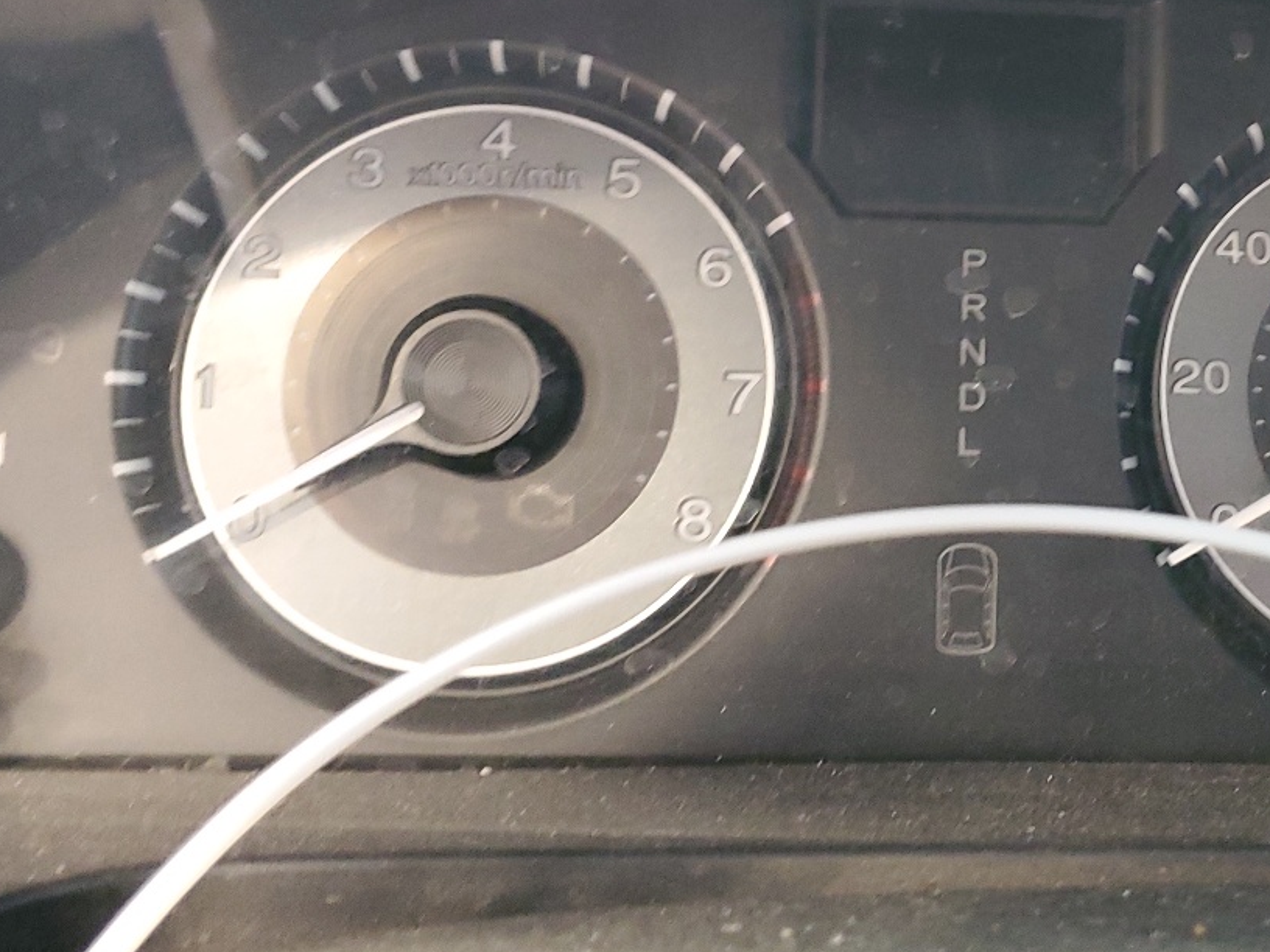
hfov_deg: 35.5
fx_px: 1871
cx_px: 1116
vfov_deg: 28.0
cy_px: 198
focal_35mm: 51
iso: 282
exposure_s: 1/15
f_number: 1.5
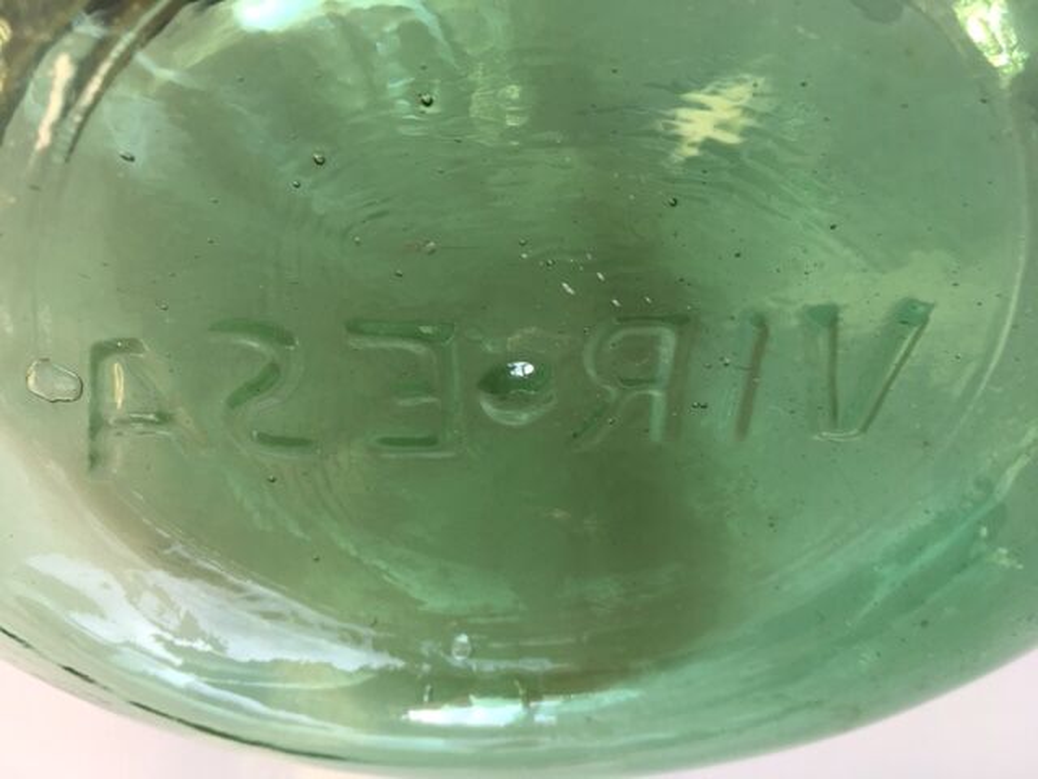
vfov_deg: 48.2
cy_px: 390
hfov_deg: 61.7
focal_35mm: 29
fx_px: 870
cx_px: 519
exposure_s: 1/50
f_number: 2.2
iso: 25
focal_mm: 4.15
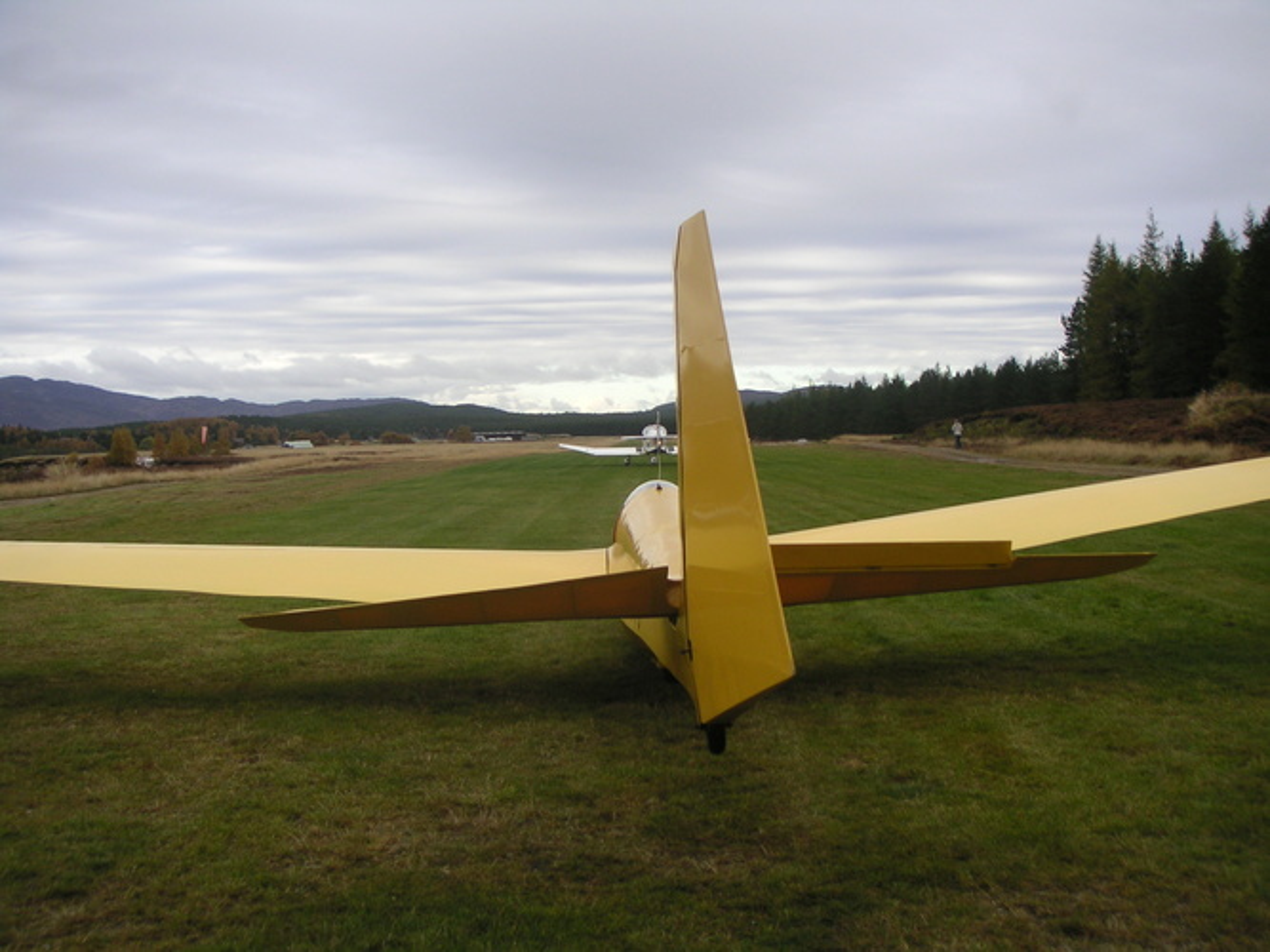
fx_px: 1394
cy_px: 476
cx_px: 635
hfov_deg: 49.0
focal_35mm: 38
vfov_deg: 37.7
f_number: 2.8
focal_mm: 6
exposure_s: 1/250
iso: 50
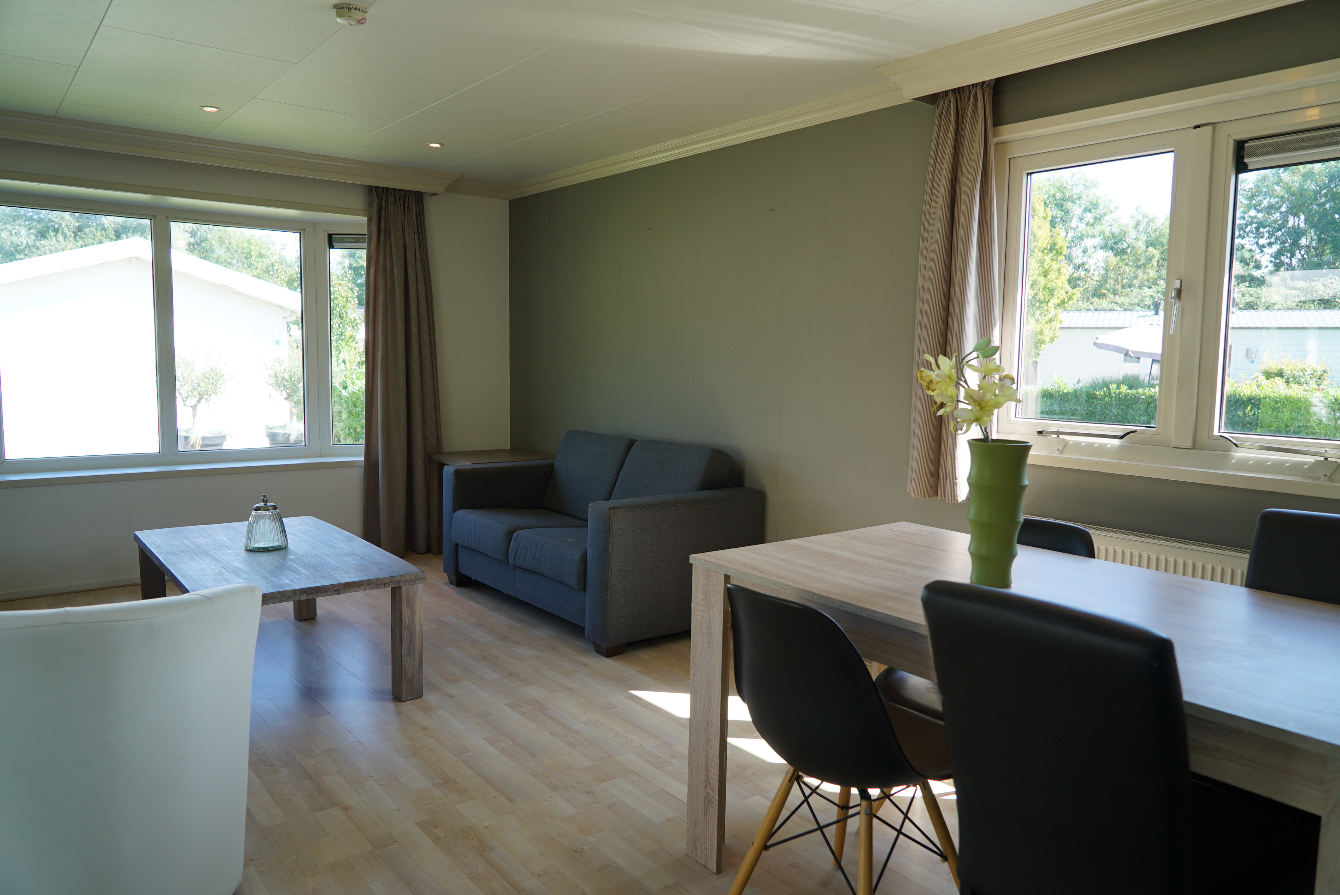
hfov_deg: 73.7
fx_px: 894
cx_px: 670
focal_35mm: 24
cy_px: 448
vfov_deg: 53.2
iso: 160
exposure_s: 1/160
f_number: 4
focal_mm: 24
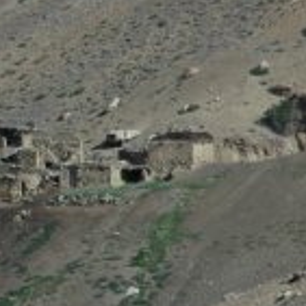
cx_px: -193
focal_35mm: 1956
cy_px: 224
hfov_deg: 0.9
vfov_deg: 0.9
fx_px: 19562
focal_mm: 300
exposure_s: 1/1250
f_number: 5.6
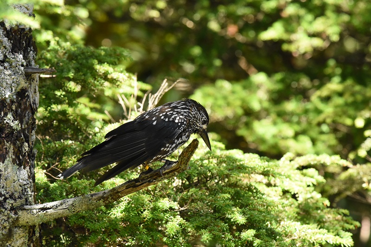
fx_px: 4636
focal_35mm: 450
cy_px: 124
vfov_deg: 3.1
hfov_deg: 4.6
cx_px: 186
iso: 3200
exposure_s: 1/1000
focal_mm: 300
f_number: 8
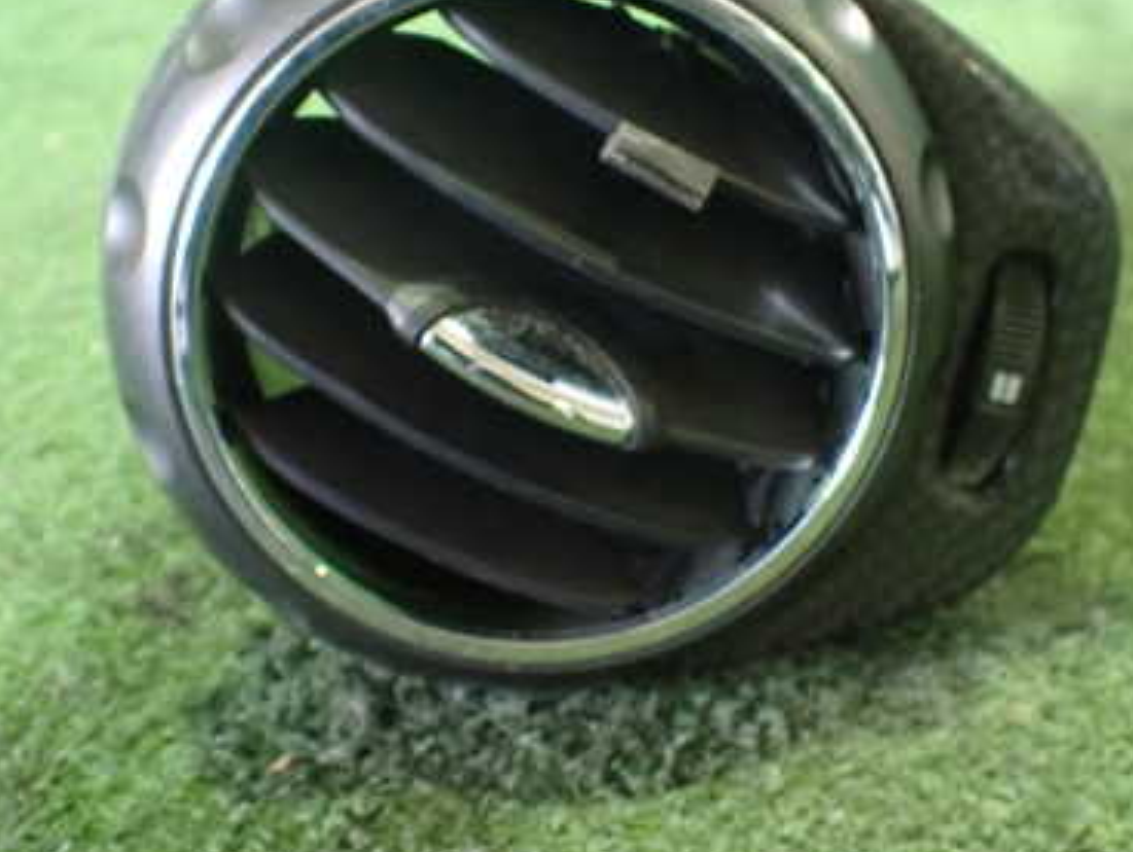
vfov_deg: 29.5
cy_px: 284
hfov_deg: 38.8
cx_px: 648
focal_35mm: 49
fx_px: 1605
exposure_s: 1/30
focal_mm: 5.4
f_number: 2.3
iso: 1250
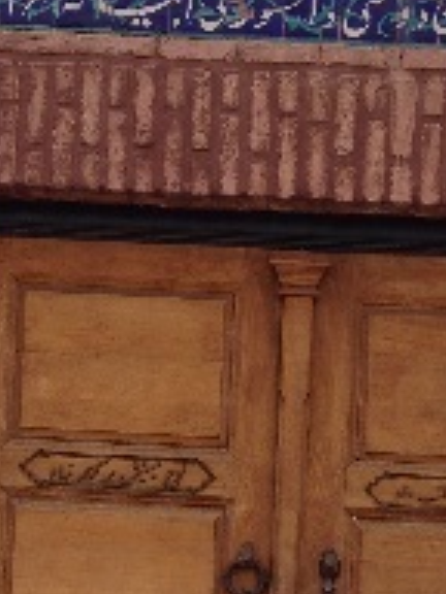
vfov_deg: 17.5
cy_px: 435
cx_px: 279
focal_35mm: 112
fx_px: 1924
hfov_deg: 13.2
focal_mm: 4.12
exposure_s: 1/951
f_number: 2.4
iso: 50
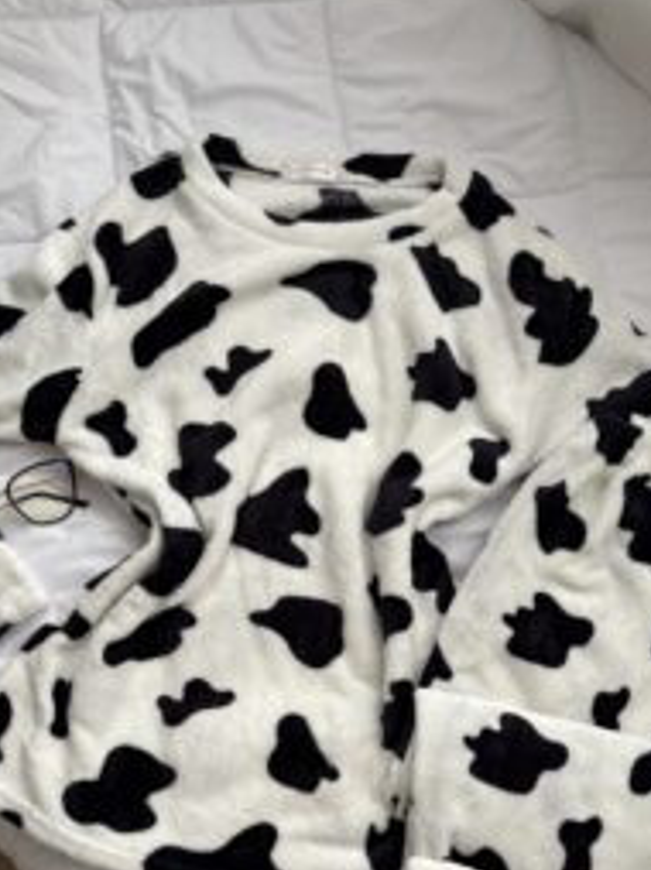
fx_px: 1030
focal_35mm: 41
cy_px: 637
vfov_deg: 44.5
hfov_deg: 35.1
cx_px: 312
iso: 125
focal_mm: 5.96
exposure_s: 1/97
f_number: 1.6
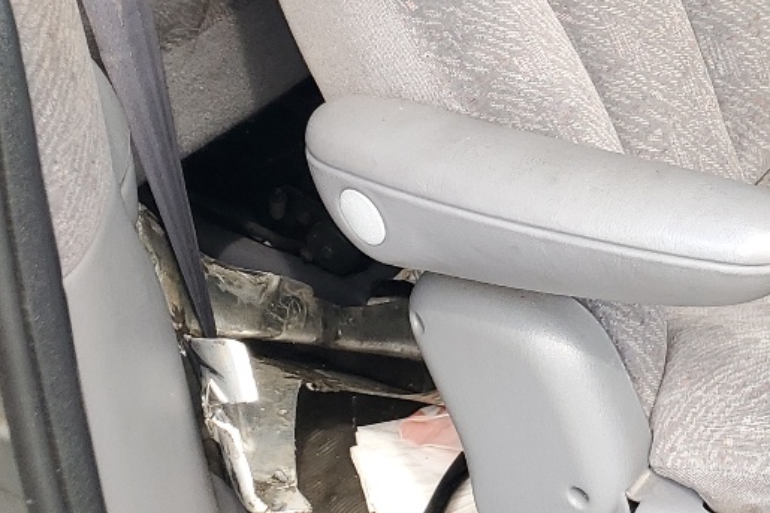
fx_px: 1796
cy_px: -202
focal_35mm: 84
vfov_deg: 15.3
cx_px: 952
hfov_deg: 22.1
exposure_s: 1/233
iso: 50
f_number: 1.5
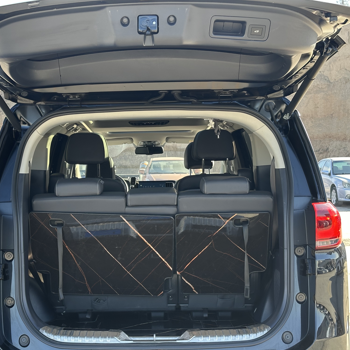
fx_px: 652
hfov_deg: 29.9
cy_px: 175
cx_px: 135
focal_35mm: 57
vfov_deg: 30.0
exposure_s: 1/295
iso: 64
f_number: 1.78
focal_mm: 6.86
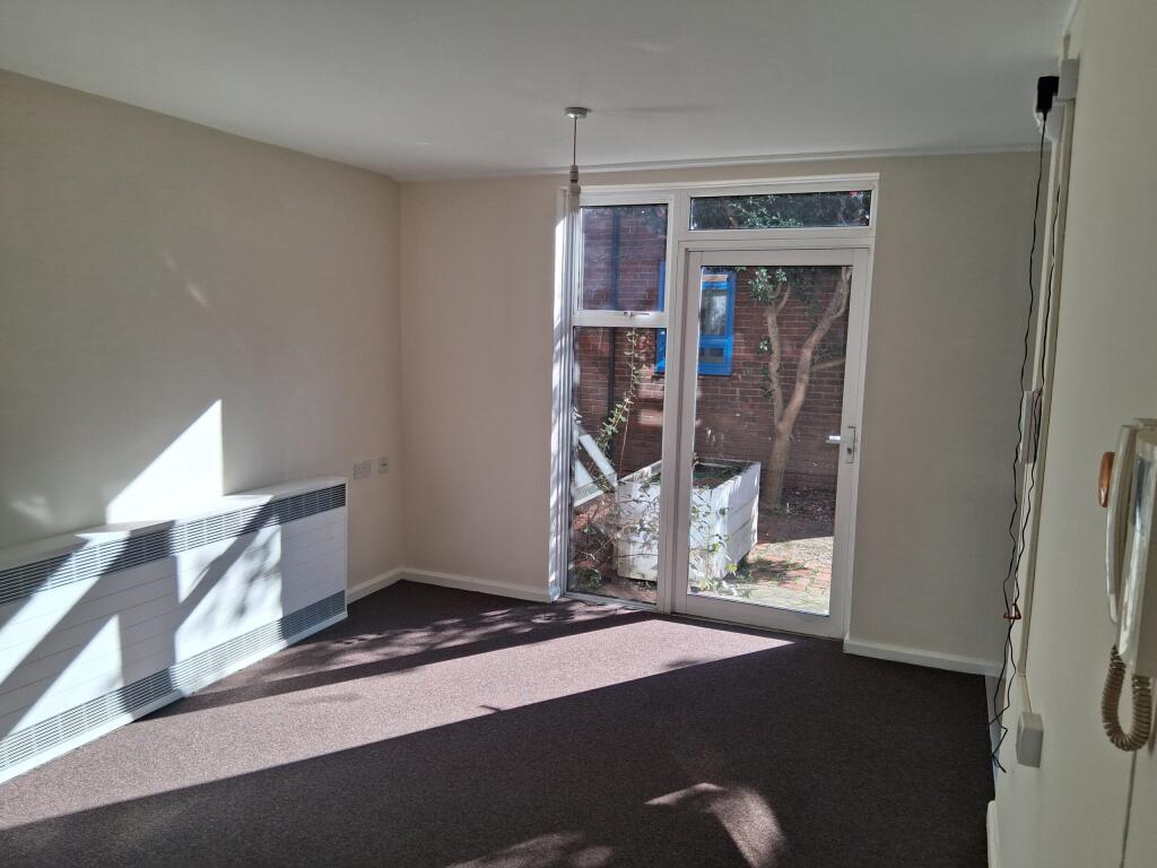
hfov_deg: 67.3
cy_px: 434
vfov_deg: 53.1
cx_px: 578
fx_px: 869
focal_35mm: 26
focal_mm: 3.98
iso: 25
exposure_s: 1/144
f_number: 1.8
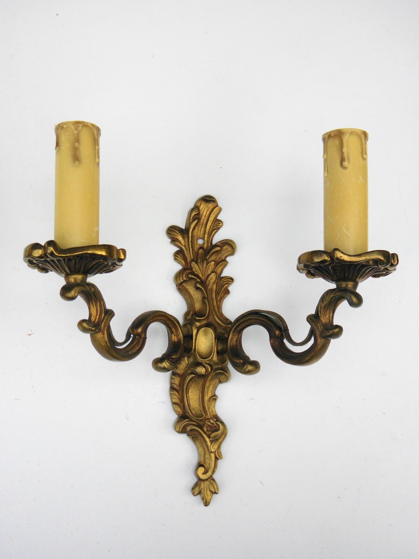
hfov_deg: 35.1
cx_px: 210
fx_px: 662
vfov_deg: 45.8
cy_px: 280
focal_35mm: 41
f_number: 3.8
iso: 100
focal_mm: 7.5
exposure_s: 1/640
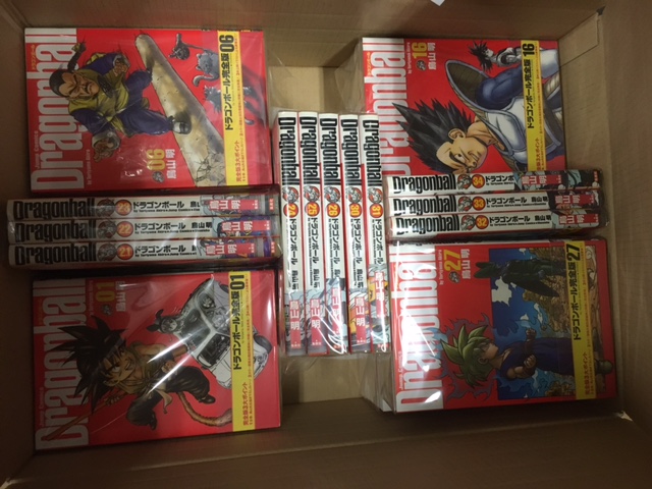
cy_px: 244
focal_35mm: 29
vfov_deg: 48.2
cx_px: 326
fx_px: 546
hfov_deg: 61.7
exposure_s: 1/33
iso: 250
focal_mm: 4.15
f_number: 2.2
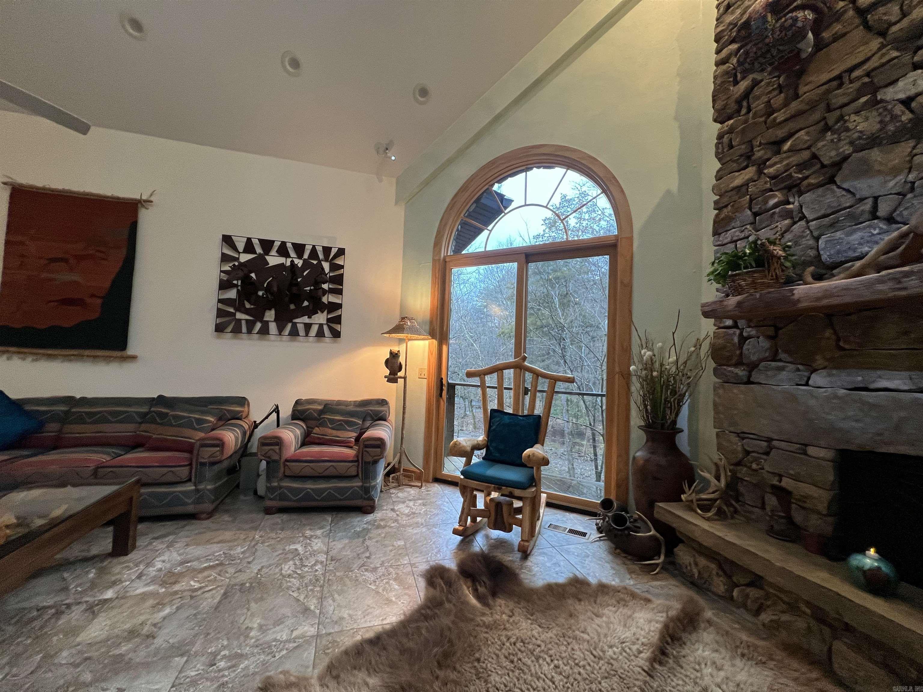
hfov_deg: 106.2
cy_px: 346
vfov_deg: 89.9
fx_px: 347
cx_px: 462
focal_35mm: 13
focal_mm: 1.57
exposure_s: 1/60
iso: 250
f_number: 1.8
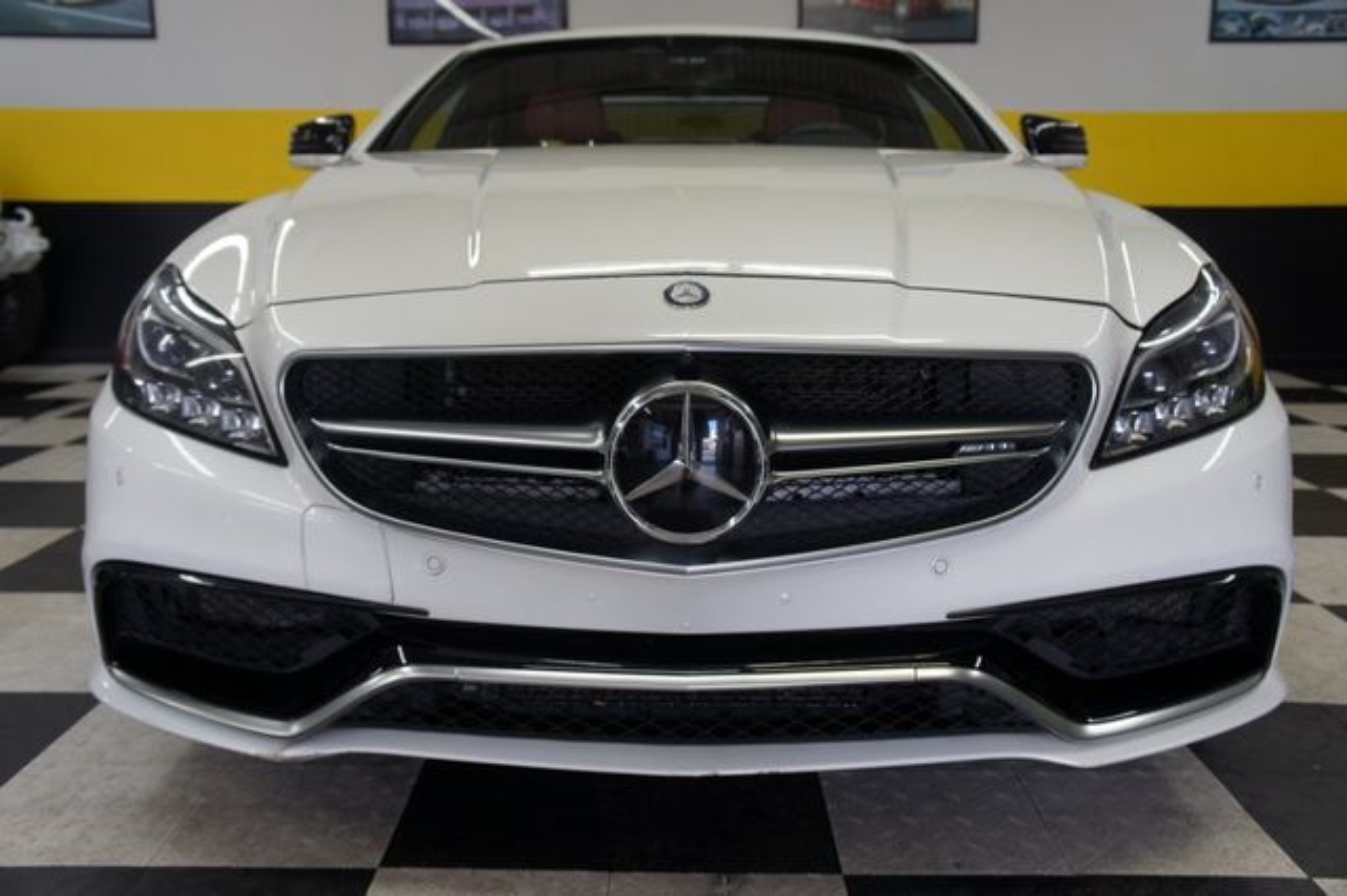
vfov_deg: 38.3
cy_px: 448
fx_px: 1290
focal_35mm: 34
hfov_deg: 55.1
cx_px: 674
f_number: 4.5
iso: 200
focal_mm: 23
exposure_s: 1/50
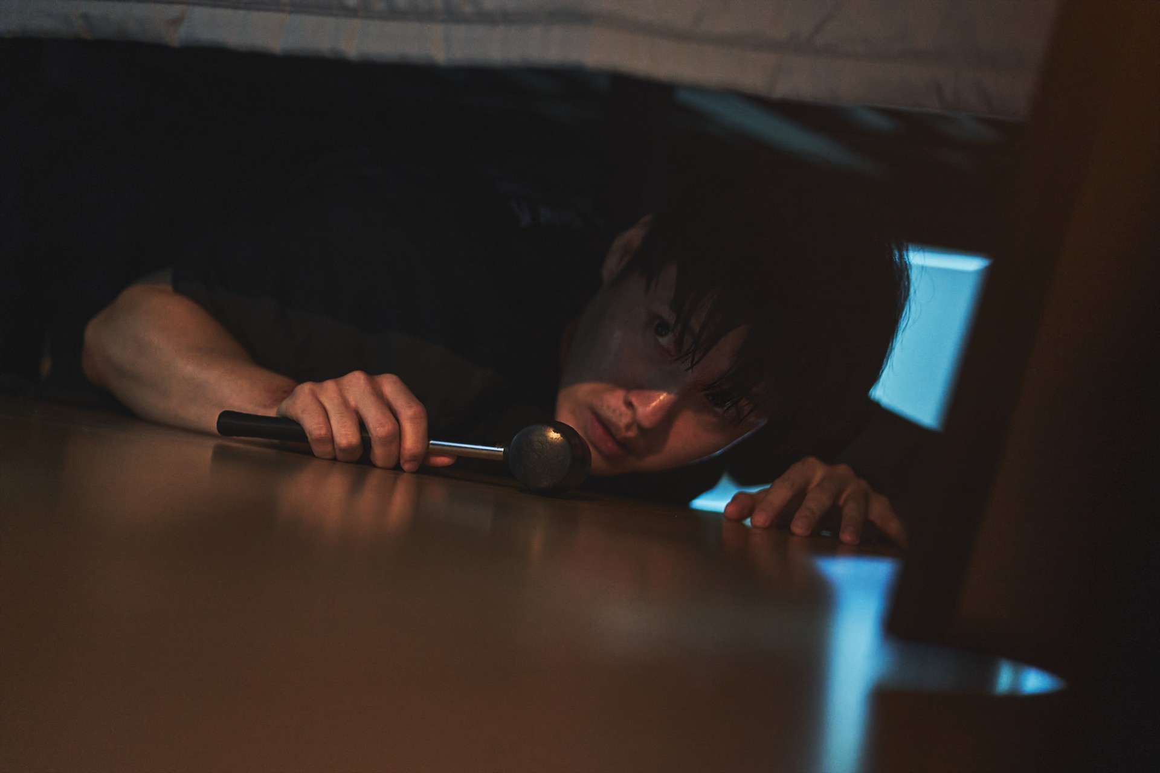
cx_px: 580
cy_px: 386
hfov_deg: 23.9
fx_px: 2739
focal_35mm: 85
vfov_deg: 16.1
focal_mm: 85
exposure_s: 1/200
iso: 6400
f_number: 1.8
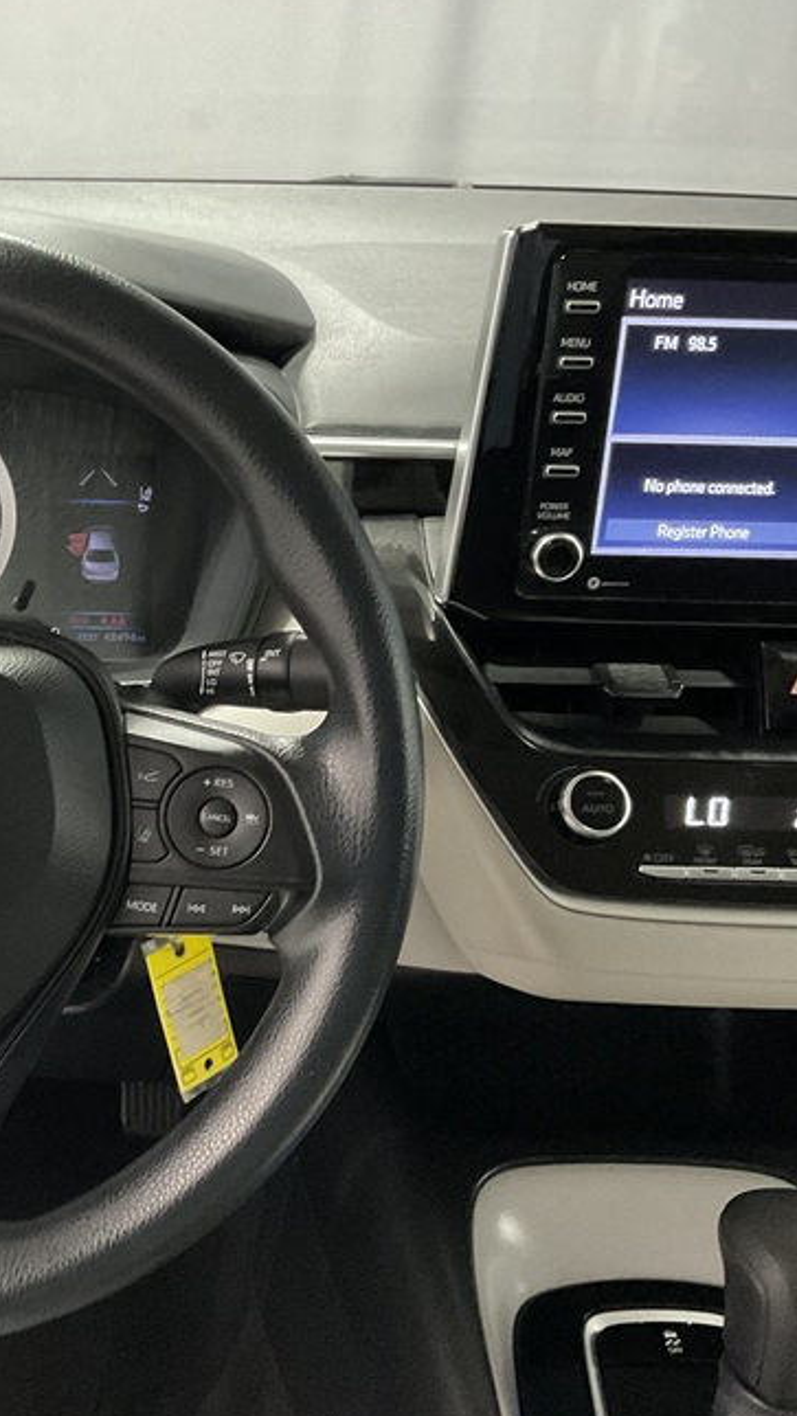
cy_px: 762
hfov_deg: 24.3
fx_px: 1765
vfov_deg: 43.7
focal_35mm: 47
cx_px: -9
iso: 250
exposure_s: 1/60
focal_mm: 3
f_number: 1.8
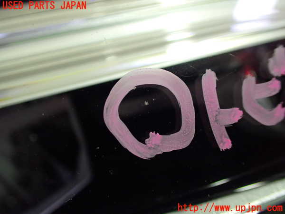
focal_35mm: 30
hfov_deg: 60.0
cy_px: 107
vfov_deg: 46.8
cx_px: 142
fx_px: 247
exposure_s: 1/125
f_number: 2.3
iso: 640
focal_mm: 5.4
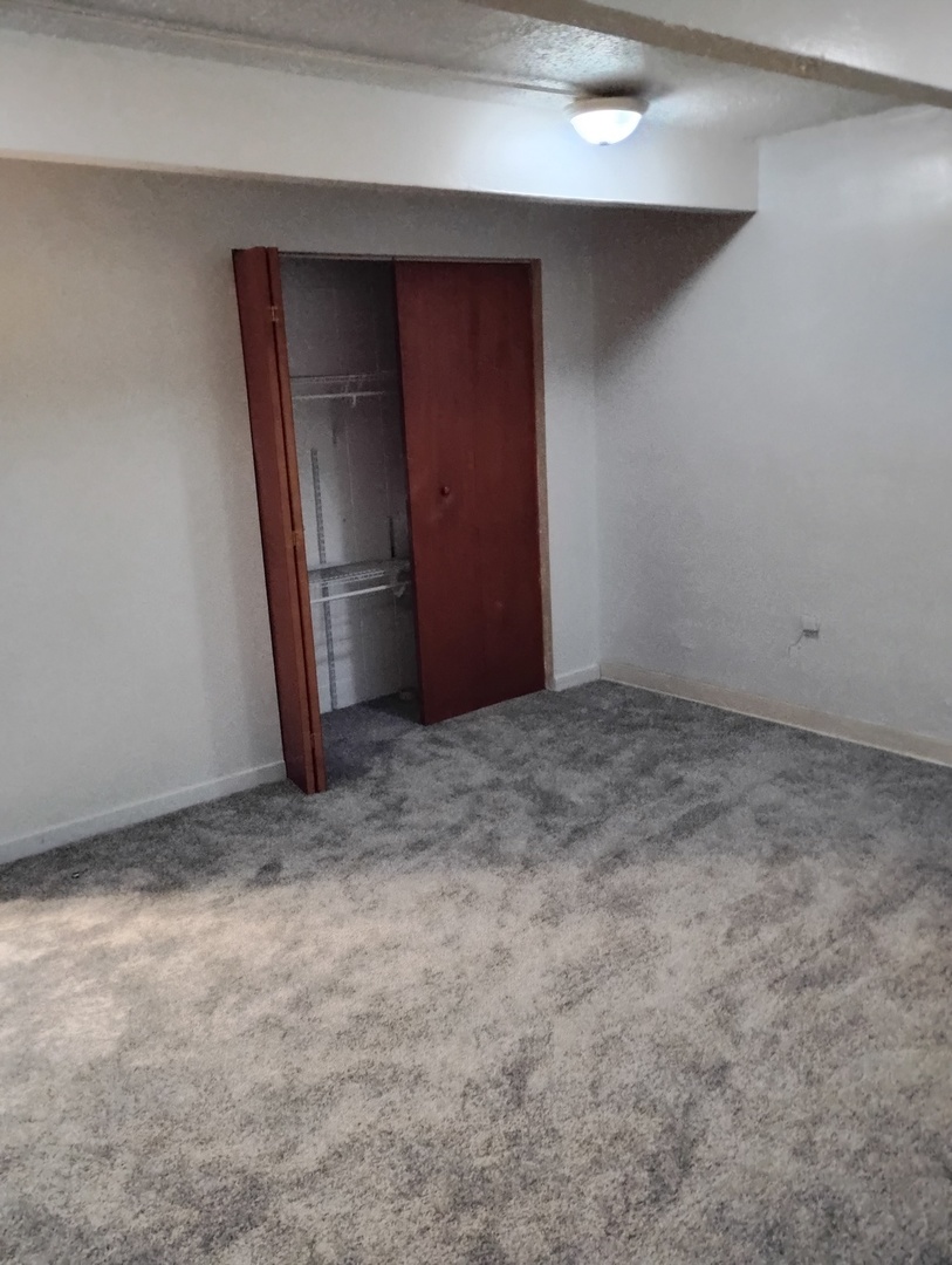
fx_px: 1024
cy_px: 632
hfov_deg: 49.8
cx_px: 476
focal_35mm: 28
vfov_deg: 63.4
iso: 3769
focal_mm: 4.26
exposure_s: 1/20
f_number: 1.8
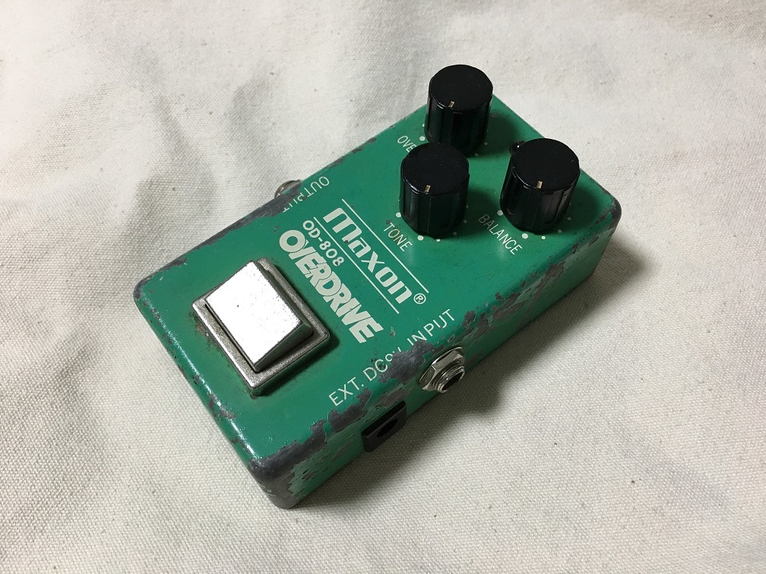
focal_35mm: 29
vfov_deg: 48.2
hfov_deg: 61.7
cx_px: 383
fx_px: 642
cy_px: 287
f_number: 2.2
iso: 125
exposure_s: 1/33
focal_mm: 4.15
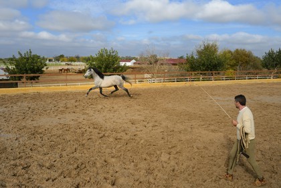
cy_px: 94
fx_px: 250
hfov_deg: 58.7
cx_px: 140
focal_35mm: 32
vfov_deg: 41.1
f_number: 10
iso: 200
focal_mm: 32
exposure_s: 1/400
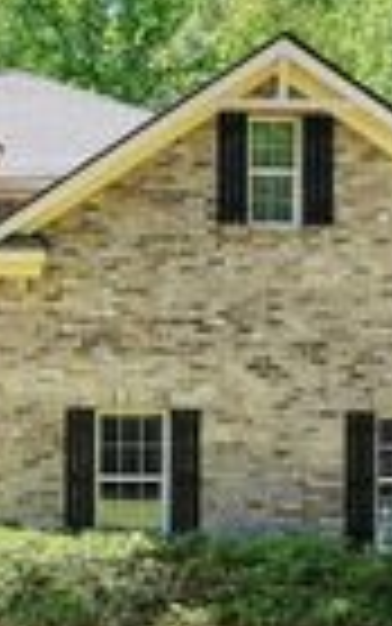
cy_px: 232
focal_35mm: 55
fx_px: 939
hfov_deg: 23.5
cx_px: 149
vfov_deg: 36.7
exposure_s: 1/125
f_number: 8
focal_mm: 10
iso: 100
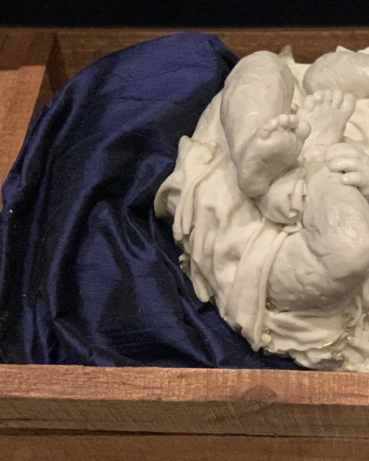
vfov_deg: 17.1
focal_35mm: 112
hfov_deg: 13.6
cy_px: 175
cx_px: 351
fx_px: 1529
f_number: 2.4
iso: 500
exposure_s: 1/33
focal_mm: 6
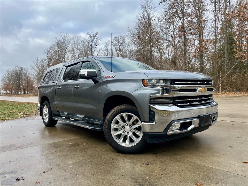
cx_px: 124
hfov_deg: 67.3
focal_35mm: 26
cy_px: 93
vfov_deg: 53.1
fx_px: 186
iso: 50
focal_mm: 5.1
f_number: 1.6
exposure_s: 1/1106
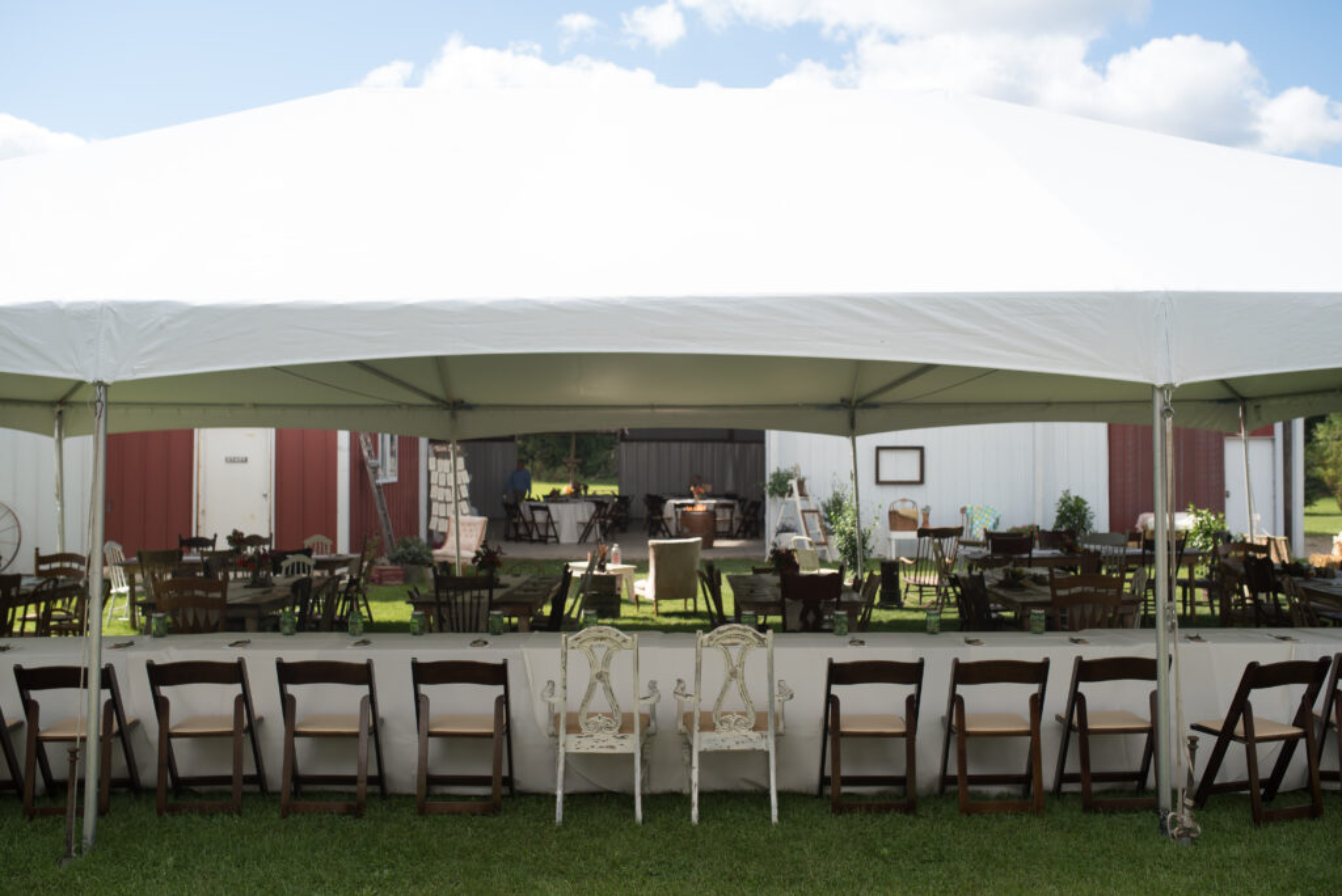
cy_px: 448
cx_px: 671
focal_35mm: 35
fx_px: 1305
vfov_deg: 37.9
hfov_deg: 54.4
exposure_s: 1/1250
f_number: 3.5
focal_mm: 35
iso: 160
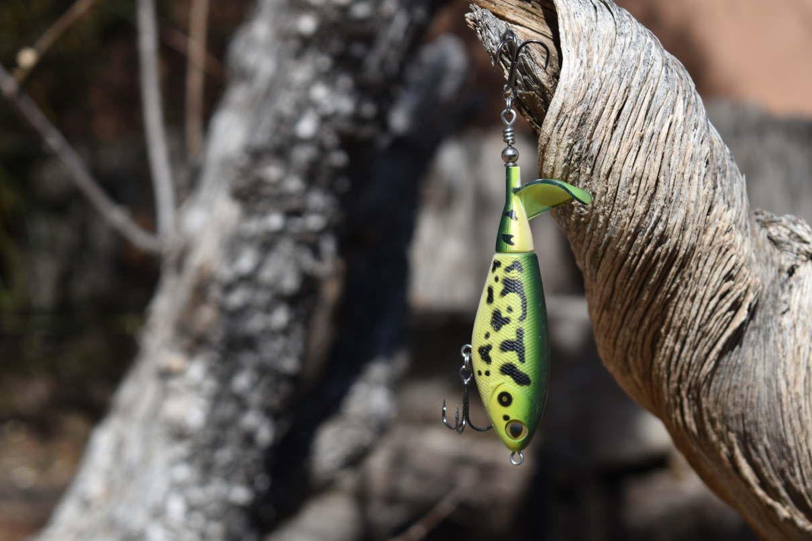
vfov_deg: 16.6
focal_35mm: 82
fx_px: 1861
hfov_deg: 24.6
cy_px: 270
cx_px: 406
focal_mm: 55
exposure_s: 1/500
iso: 100
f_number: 5.6
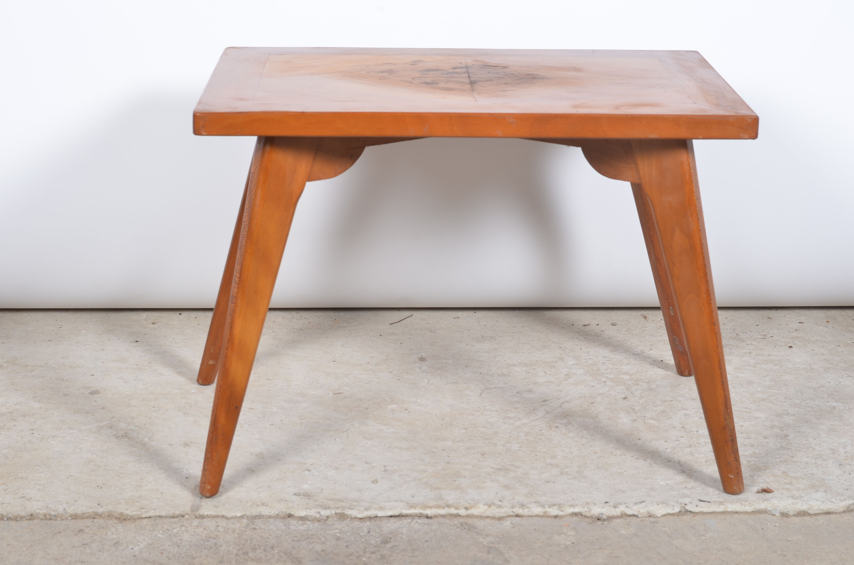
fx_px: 1775
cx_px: 427
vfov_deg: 18.1
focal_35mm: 75
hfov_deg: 27.0
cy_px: 282
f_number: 11
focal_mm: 50
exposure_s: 1/125
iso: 100
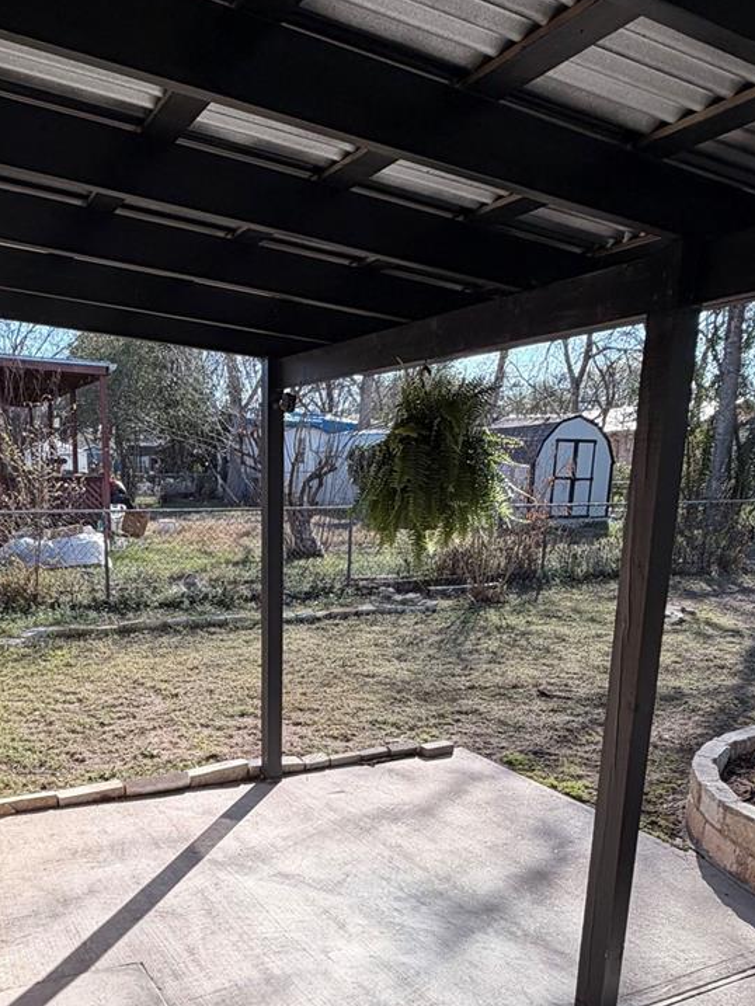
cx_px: 257
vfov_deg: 58.0
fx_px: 872
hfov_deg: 46.1
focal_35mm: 30
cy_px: 703
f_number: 2.2
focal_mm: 2.22
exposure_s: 1/760
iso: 40
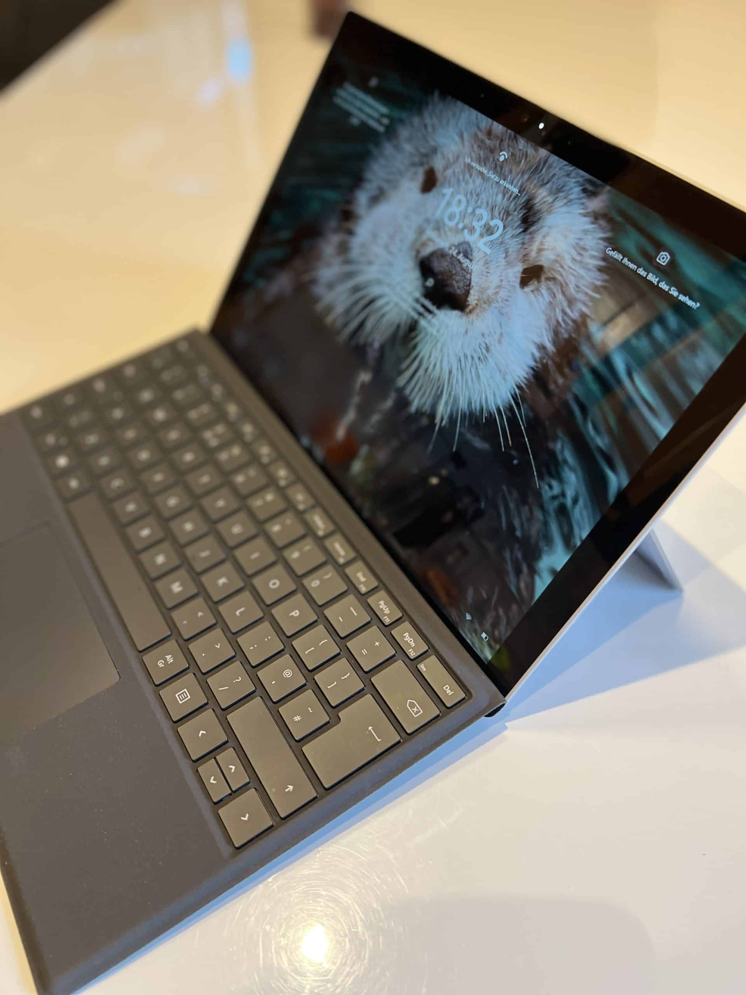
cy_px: 498
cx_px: 373
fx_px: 747
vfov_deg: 67.3
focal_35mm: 26
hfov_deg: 53.1
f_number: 1.5
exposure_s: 1/60
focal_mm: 5.7
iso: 80
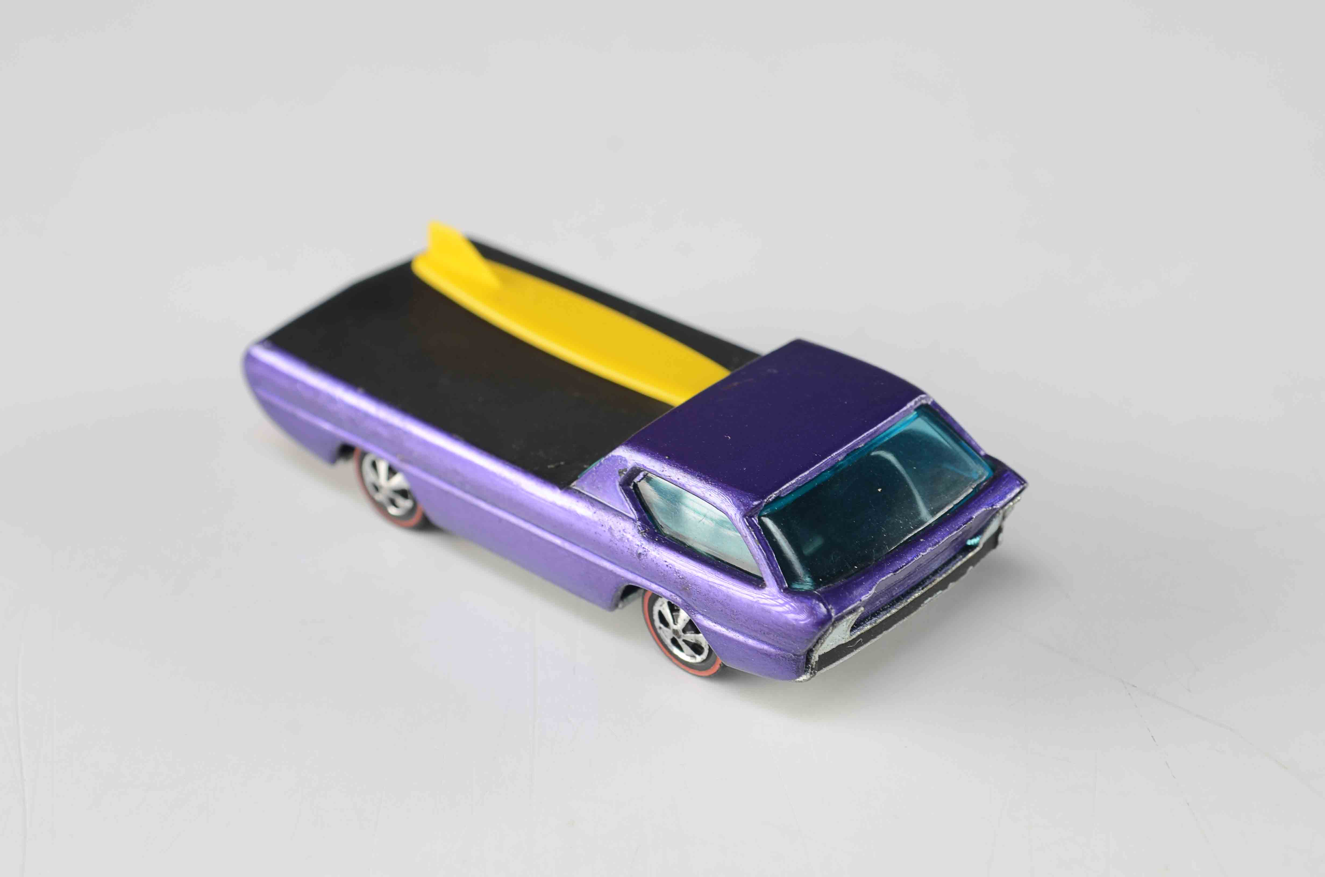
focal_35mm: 82
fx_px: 3030
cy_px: 438
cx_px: 662
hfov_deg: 24.7
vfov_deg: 16.5
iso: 100
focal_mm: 55
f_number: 10
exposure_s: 1/80
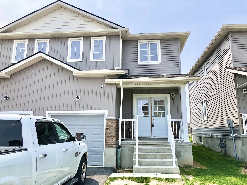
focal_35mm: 28
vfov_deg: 49.7
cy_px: 92
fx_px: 200
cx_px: 124
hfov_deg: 63.4
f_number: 1.8
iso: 20
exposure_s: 1/1429
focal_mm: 4
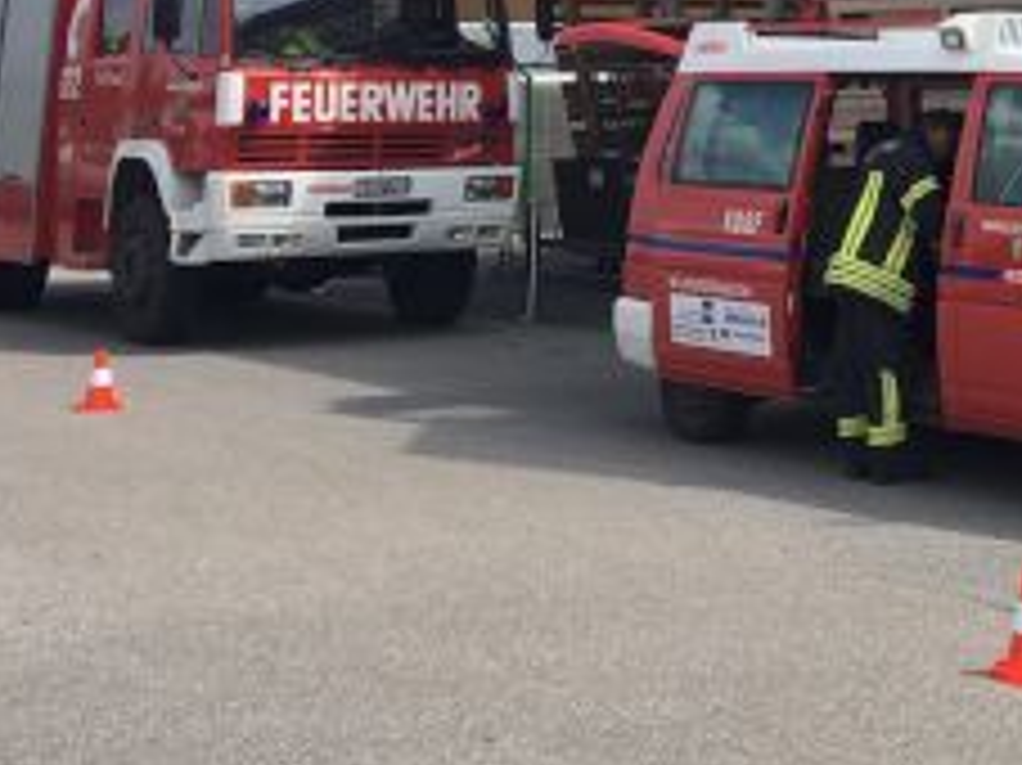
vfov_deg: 17.0
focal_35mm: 83
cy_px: -146
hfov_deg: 22.0
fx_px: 2449
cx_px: 1198
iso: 25
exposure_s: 1/1451
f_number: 2.2
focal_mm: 4.15
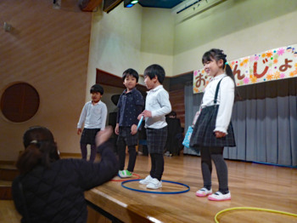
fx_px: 240
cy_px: 112
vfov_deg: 49.7
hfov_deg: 63.5
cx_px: 148
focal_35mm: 28
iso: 400
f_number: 3.3
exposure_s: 1/30
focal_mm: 4.9
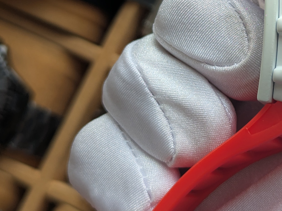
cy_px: 27
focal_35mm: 112
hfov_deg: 17.4
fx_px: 912
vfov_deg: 13.1
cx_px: 244
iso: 43
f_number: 1.85
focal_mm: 6.81
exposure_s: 1/353
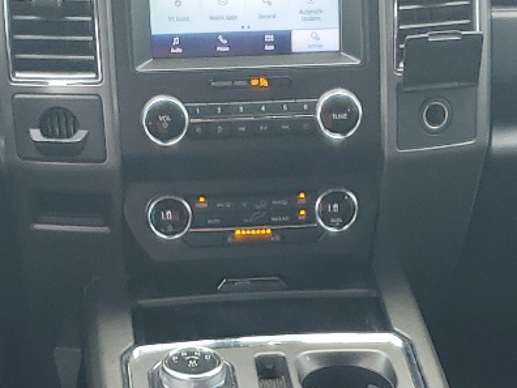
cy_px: 550
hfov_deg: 18.7
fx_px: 1568
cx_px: 298
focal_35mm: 105
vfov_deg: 13.4
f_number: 1.5
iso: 50
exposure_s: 1/123
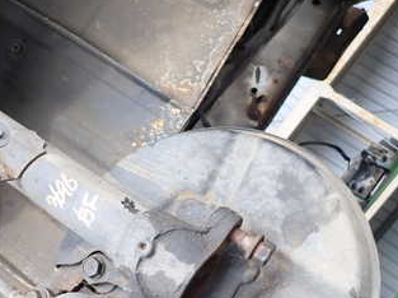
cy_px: 181
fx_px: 551
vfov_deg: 30.1
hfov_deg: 37.2
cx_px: 43
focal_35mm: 48
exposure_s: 1/125
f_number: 2
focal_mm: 4.5
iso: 125
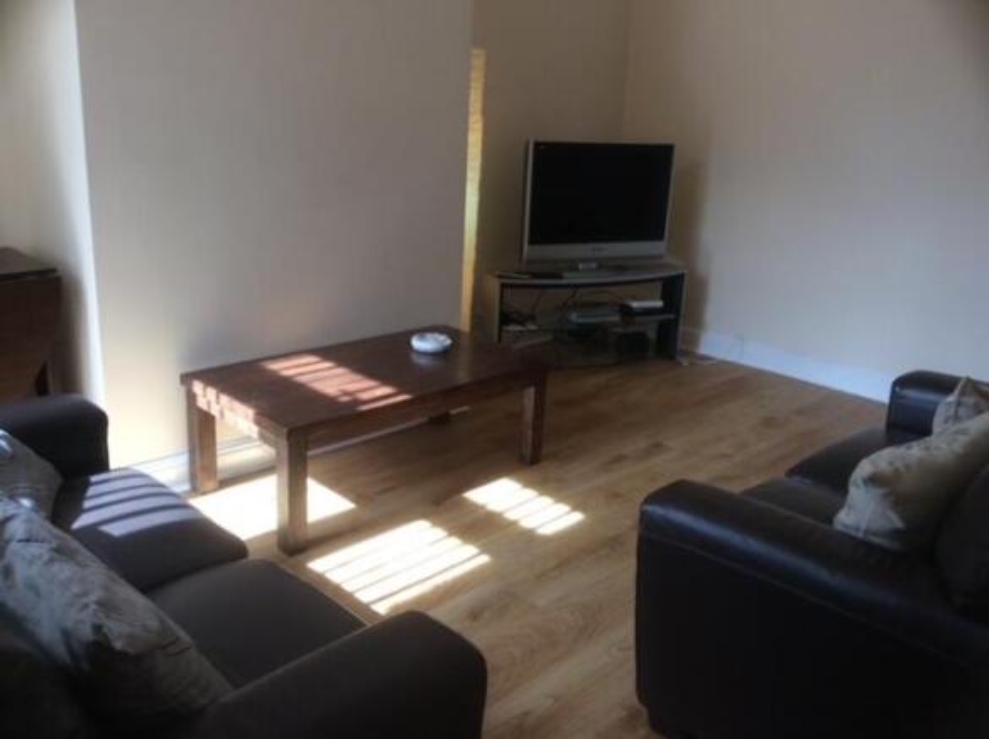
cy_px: 370
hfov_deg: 56.9
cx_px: 494
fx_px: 913
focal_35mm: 32
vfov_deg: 44.1
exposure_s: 1/100
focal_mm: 3.3
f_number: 2.4
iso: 64
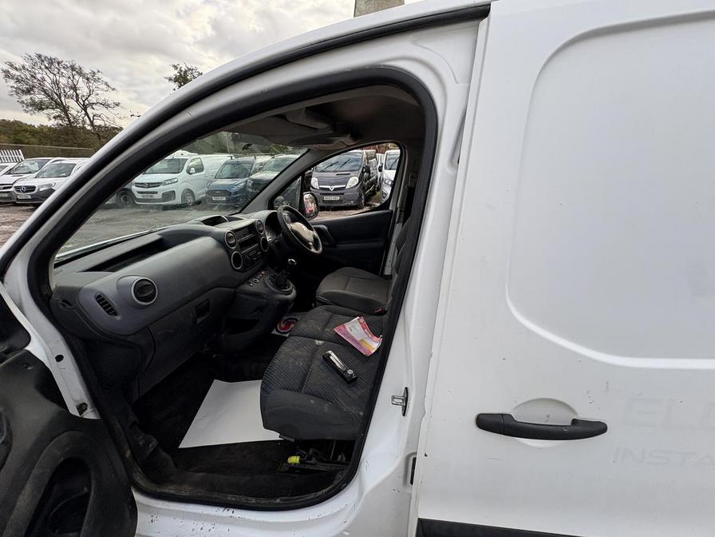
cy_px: 268
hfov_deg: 102.1
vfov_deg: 85.7
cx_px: 358
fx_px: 289
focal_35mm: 14
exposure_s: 1/198
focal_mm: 2.22
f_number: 2.2
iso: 40
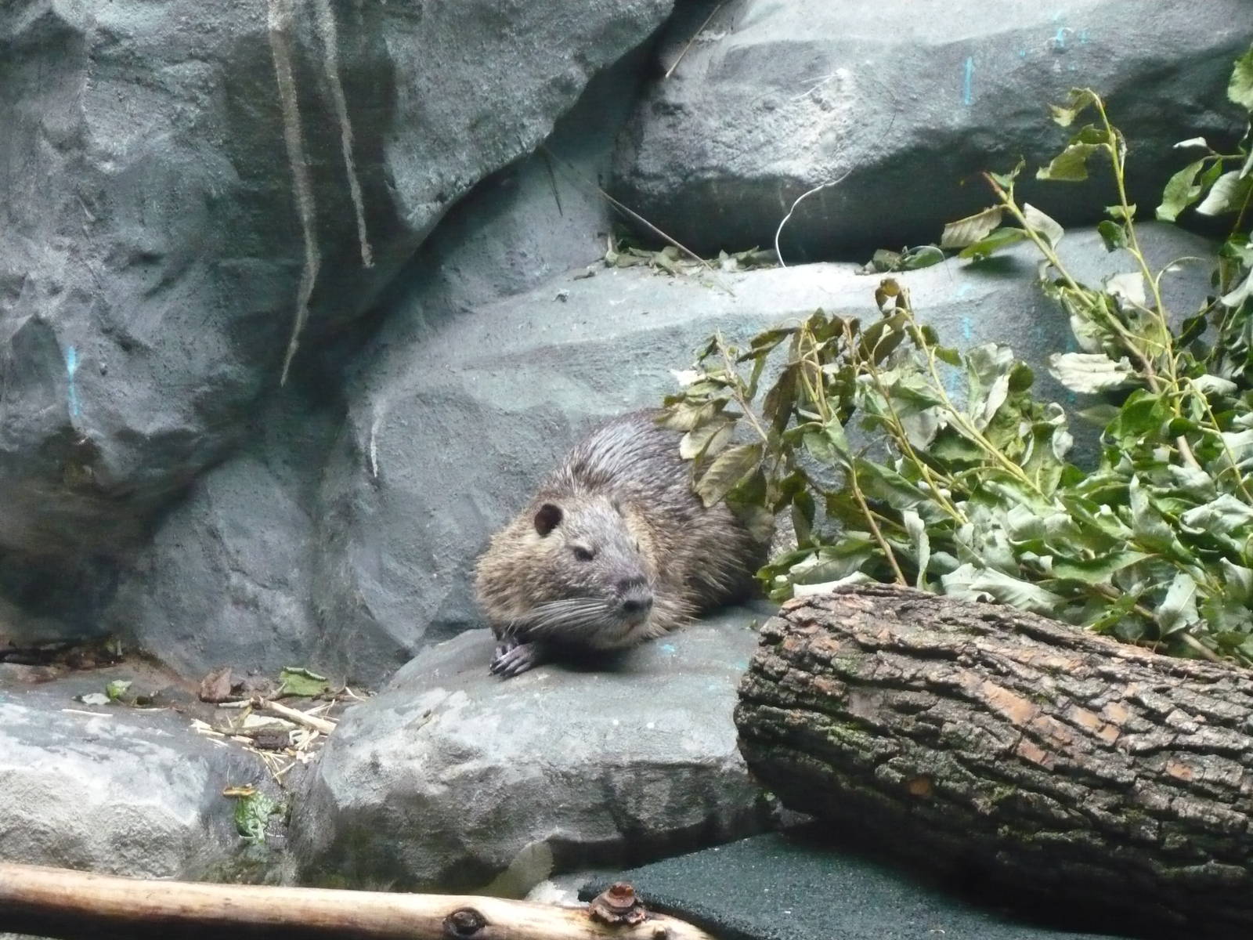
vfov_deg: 14.8
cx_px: 626
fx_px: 3620
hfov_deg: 19.6
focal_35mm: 100
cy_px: 470
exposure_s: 1/80
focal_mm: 16.5
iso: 800
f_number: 5.1
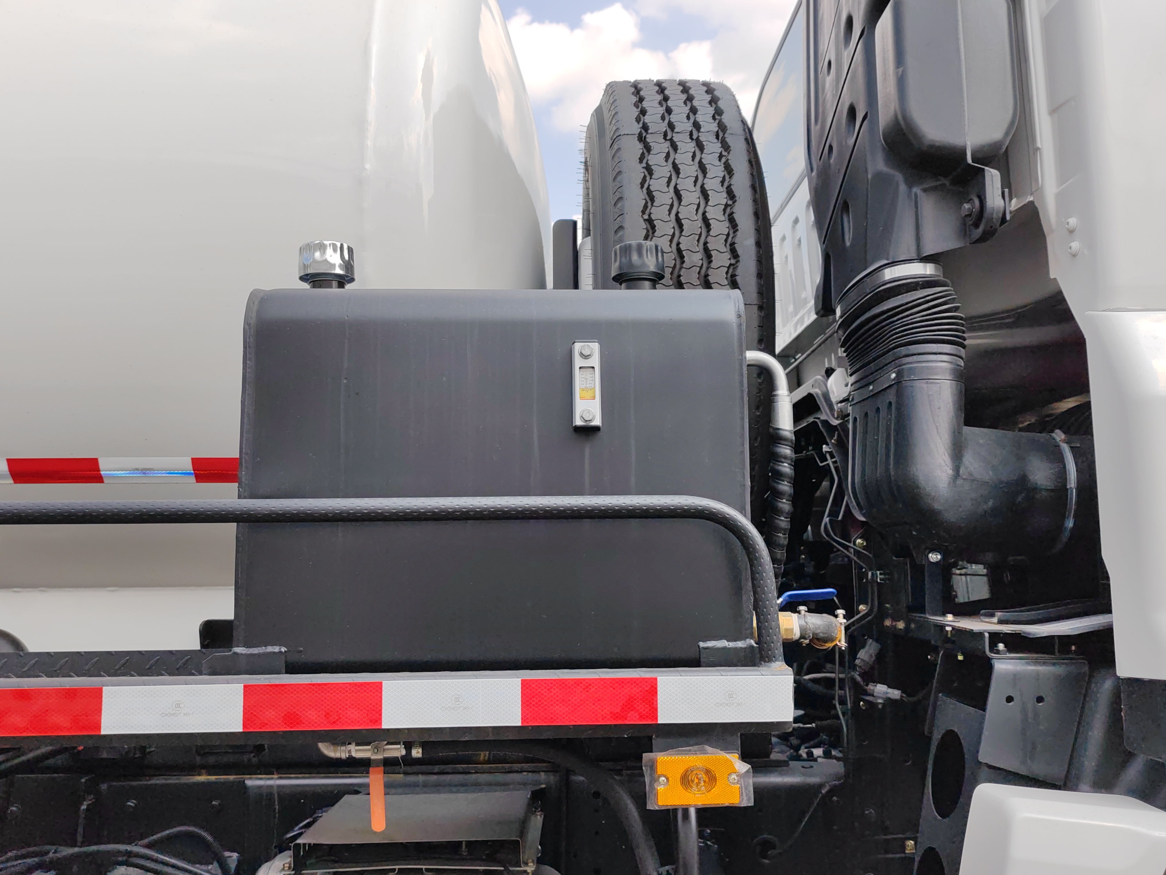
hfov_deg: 56.8
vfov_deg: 44.2
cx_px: 583
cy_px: 438
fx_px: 1078
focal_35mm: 32
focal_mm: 6.14
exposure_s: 1/440
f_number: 1.8
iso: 50
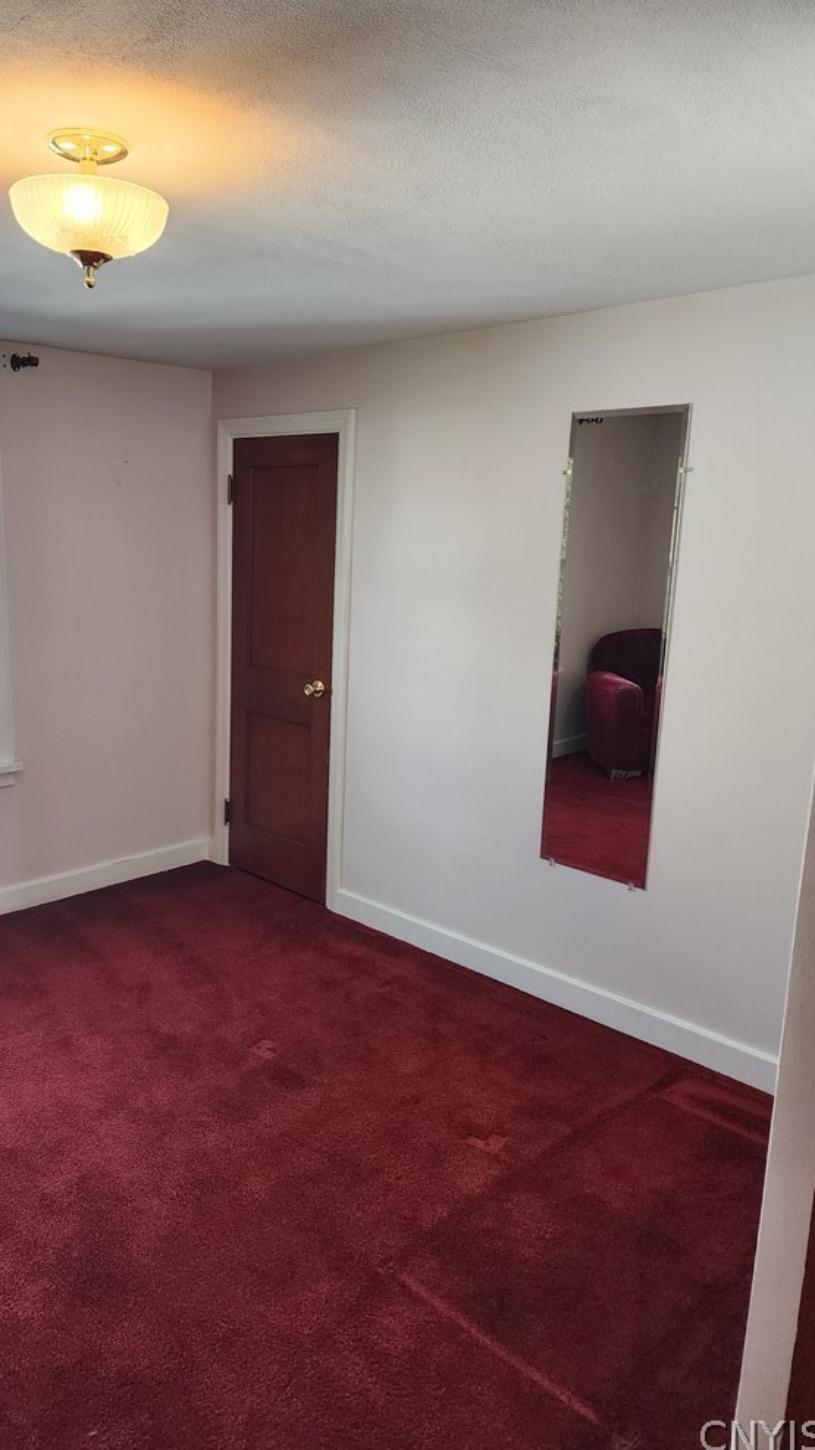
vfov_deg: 71.9
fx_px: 999
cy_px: 718
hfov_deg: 43.7
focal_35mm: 26
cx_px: 272
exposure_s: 1/180
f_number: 1.8
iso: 200
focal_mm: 6.4
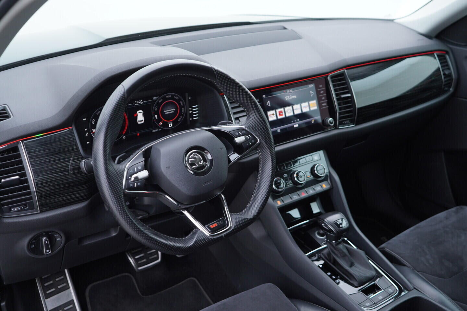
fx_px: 467
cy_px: 156
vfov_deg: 36.9
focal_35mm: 36
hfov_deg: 53.1
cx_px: 234
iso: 200
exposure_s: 1/40
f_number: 2.8
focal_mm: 24
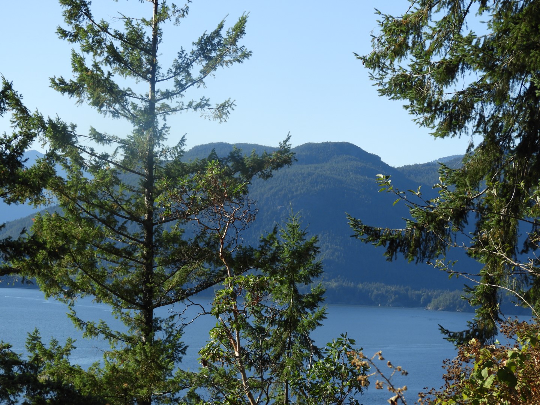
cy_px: 202
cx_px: 270
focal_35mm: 105
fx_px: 1638
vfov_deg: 14.1
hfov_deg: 18.7
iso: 100
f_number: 4.8
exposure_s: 1/400
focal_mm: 18.8
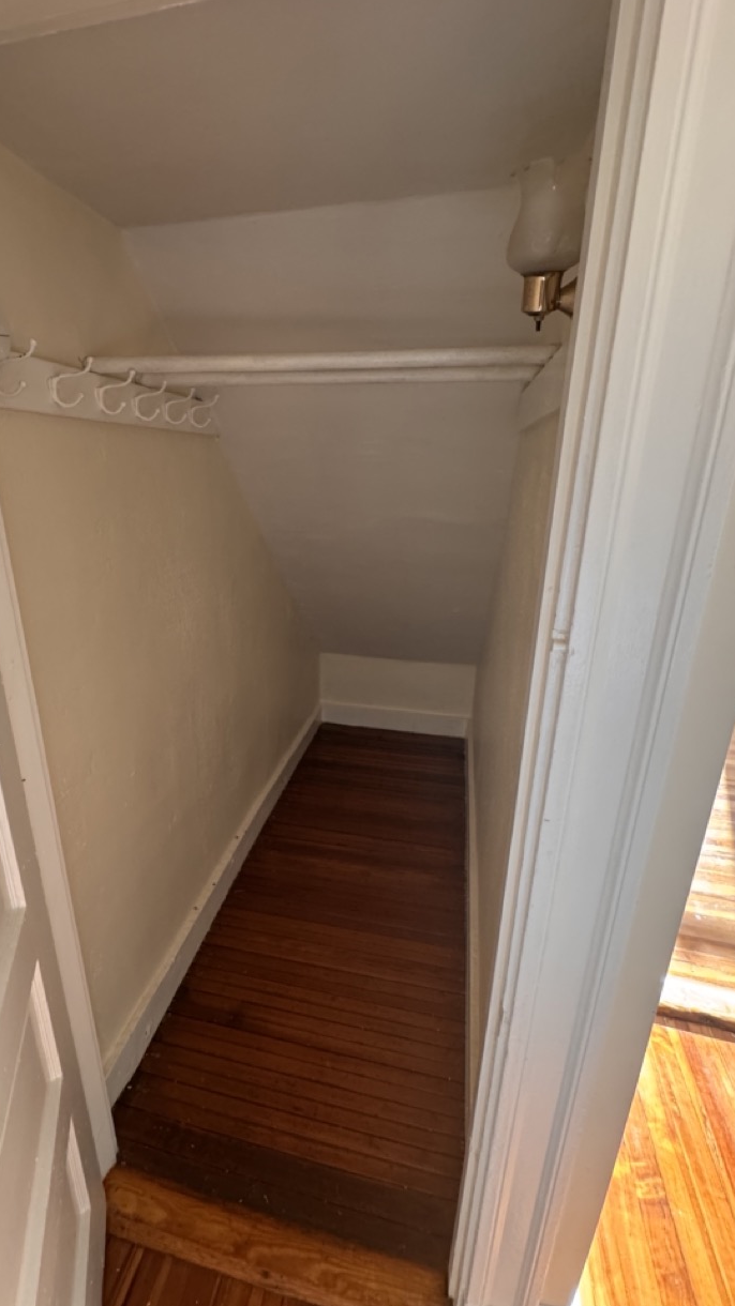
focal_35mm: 16
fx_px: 555
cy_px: 654
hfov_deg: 66.8
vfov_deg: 99.4
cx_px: 322
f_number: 2.2
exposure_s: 1/99
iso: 320
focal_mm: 2.22
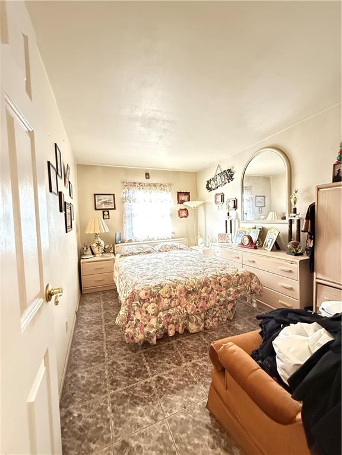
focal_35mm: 14
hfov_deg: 85.7
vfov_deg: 102.1
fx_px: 184
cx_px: 171
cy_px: 228
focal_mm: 2.22
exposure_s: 1/30
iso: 1600
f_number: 2.2
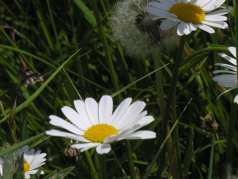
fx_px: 2997
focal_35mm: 436
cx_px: 217
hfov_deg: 4.5
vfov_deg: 3.4
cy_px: -6
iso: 50
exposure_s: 1/304
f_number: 7.5
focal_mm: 53.3
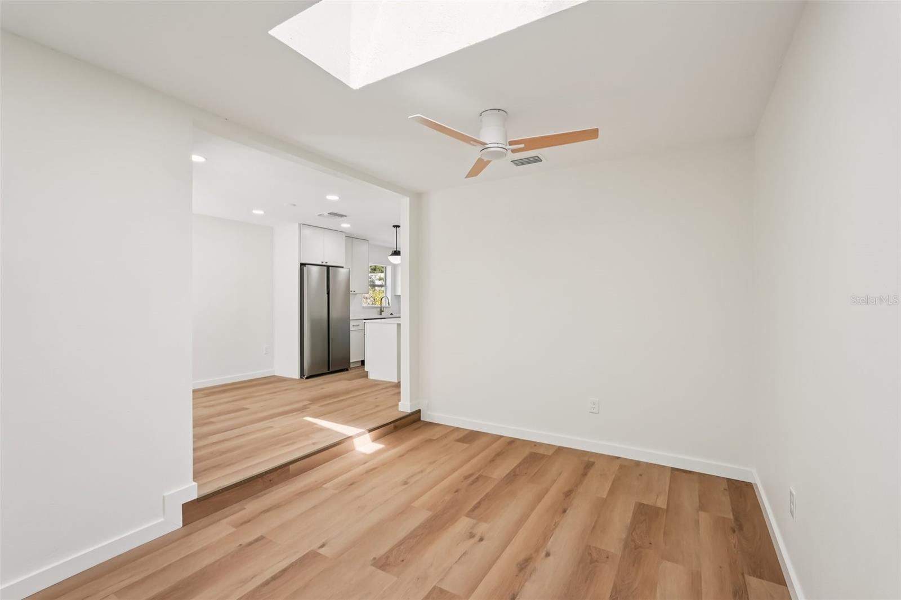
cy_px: 300
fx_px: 400
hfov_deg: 96.7
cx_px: 450
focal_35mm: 16
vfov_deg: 73.7
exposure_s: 1/60
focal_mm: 16
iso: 400
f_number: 8
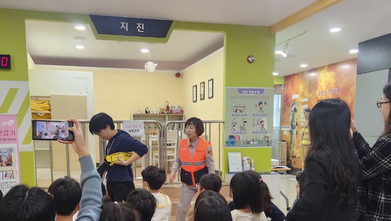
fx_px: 404
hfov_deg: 51.5
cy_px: 187
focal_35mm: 39
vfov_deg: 29.5
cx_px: 178
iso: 250
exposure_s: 1/120
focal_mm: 5.4
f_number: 1.8
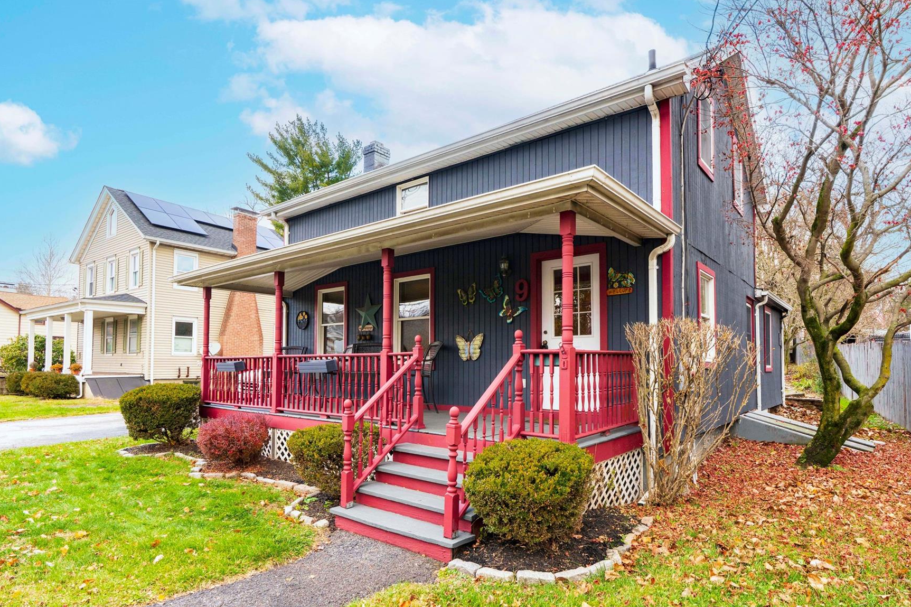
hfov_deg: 86.9
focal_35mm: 19
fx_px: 481
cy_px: 315
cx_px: 463
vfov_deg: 64.5
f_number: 9
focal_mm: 16
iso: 400
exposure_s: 1/60
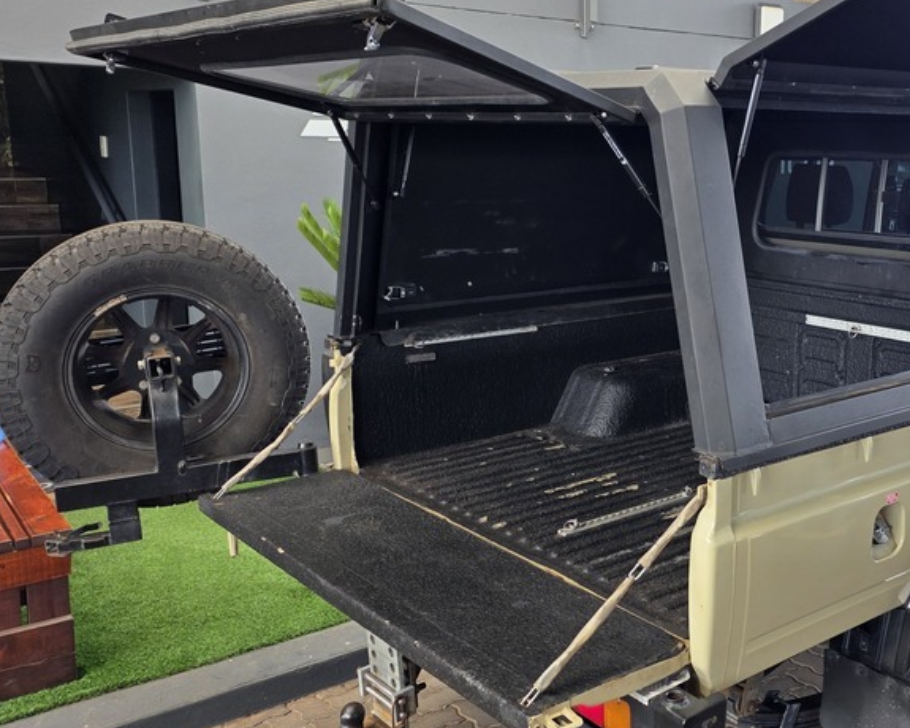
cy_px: 336
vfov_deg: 37.3
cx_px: 673
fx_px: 1077
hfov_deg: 44.4
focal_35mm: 40
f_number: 1.7
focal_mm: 6.25
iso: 80
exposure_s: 1/180
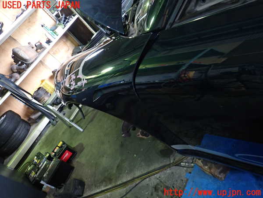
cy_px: 99
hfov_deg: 69.4
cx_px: 132
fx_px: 190
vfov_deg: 54.9
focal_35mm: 25
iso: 320
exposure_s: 1/30
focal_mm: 4.5
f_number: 2
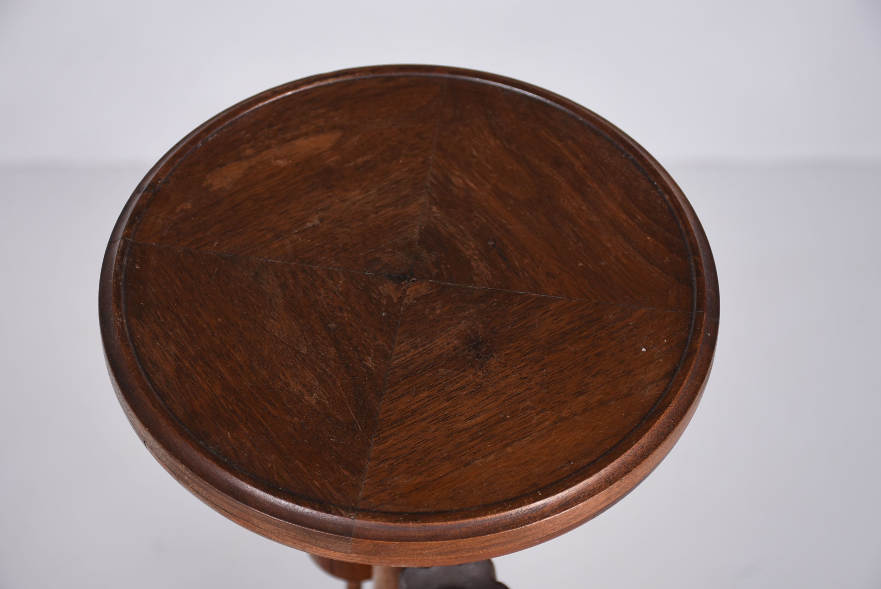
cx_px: 440
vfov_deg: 14.7
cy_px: 294
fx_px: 2278
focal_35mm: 93
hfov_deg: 21.9
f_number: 7.1
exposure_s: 1/60
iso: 100
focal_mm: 62
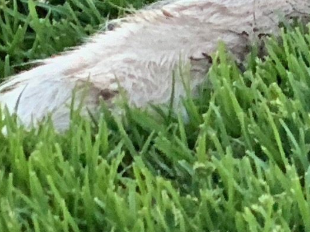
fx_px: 3563
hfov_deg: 4.7
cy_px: -475
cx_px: 1084
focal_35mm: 398
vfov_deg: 3.6
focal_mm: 6
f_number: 2.4
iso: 125
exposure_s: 1/83
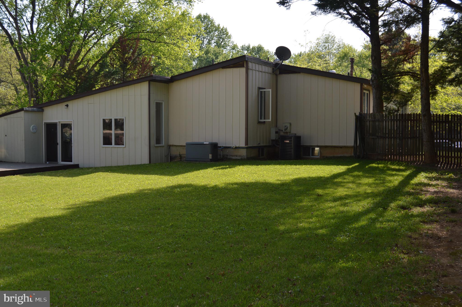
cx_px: 231
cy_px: 154
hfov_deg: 46.4
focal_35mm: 42
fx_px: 538
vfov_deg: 31.8
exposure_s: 1/200
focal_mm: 28
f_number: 6.3
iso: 100
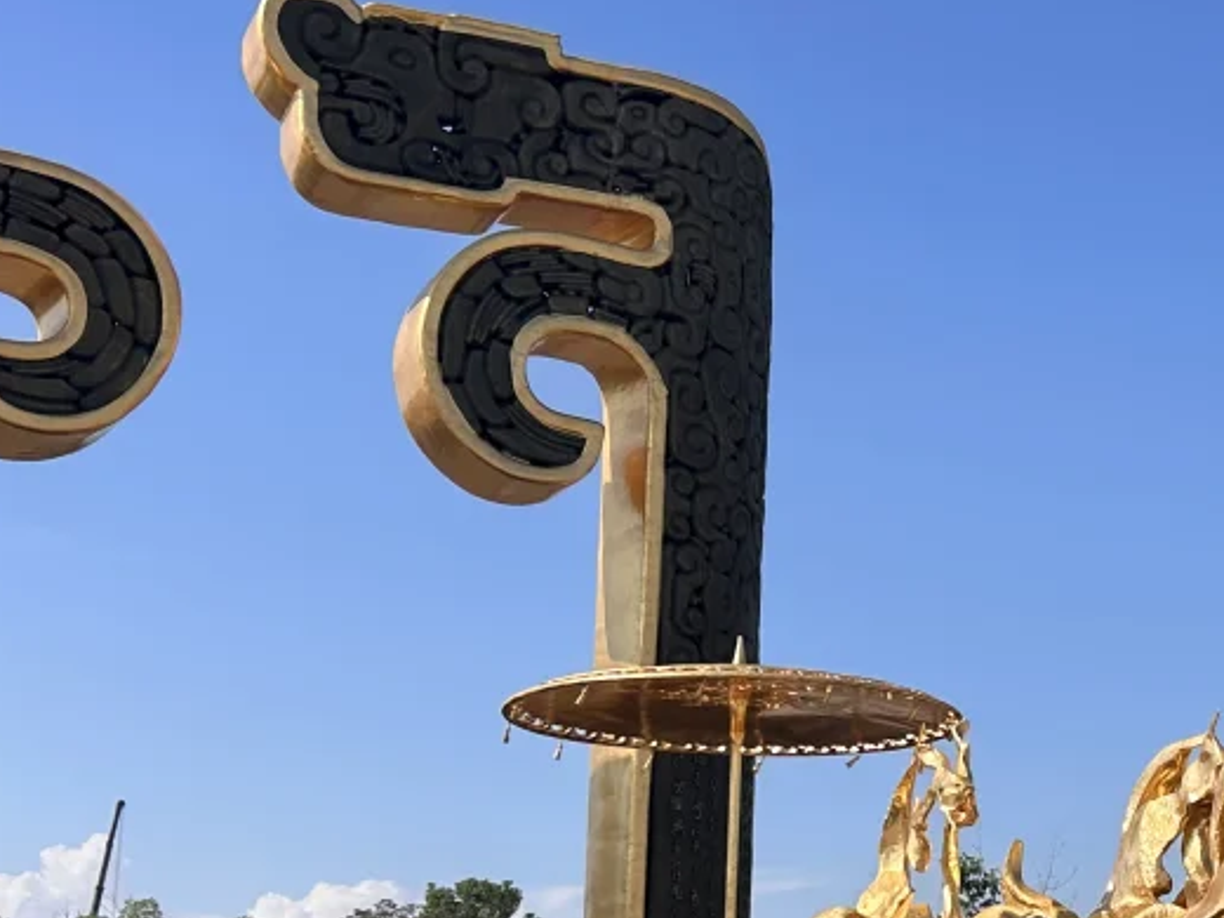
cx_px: 1208
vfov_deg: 20.2
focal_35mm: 72
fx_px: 2546
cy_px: 739
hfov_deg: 25.7
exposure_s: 1/4630
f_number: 1.5
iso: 50
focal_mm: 5.7
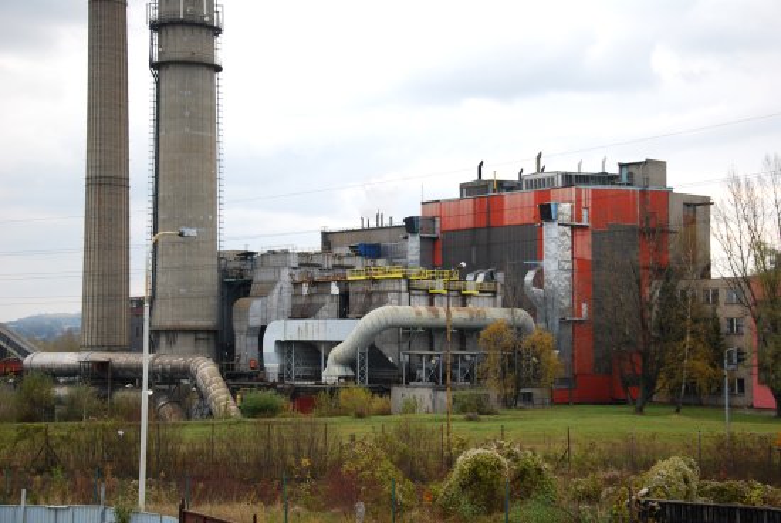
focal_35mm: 60
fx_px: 1303
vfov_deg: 22.7
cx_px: 390
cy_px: 262
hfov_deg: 33.4
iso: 200
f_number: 5
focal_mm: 40
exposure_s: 1/100
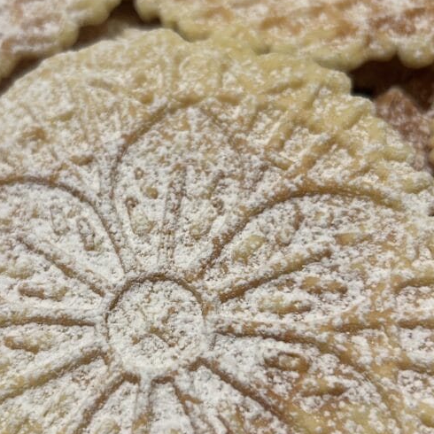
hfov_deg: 35.3
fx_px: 681
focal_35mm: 48
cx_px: 179
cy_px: 258
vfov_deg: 35.2
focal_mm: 5.7
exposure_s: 1/60
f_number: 1.5
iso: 250
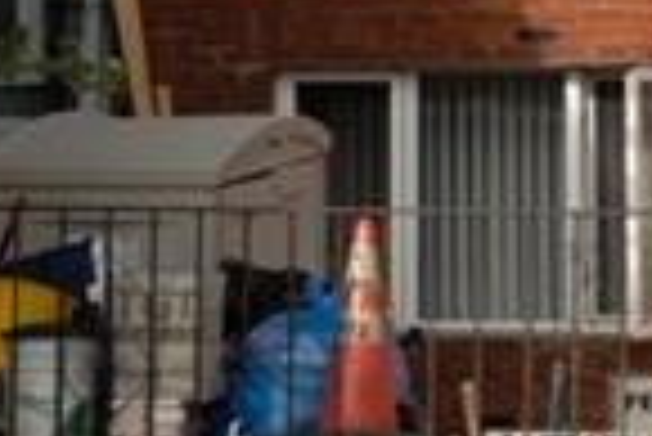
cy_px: -252
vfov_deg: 8.2
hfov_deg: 12.5
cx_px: 576
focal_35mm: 163
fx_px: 2955
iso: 160
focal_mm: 24.9
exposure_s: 1/640
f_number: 5.6
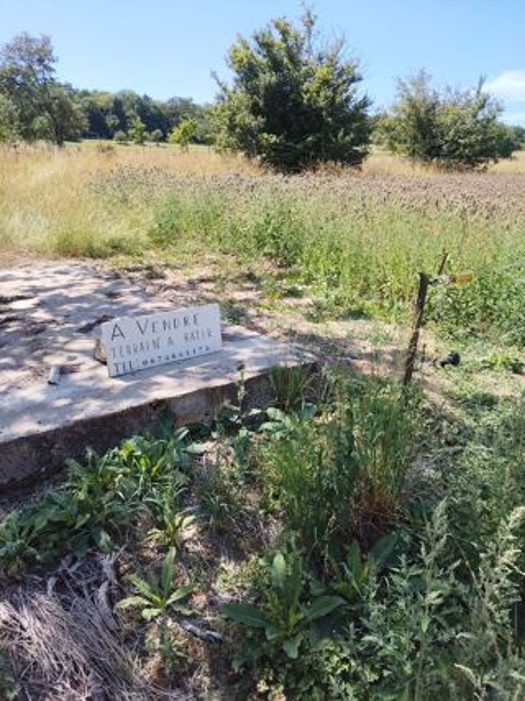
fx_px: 506
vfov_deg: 69.4
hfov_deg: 54.9
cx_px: 262
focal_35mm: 25
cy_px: 350
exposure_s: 1/787
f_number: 1.8
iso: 100
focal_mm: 4.15
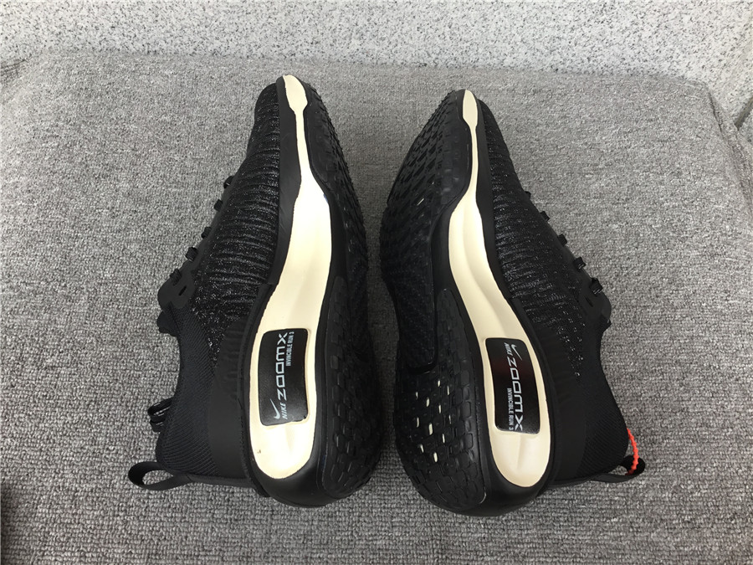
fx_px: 674
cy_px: 282
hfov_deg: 58.4
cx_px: 376
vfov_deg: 45.4
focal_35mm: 31
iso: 25
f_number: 2.4
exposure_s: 1/50
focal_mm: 3.3
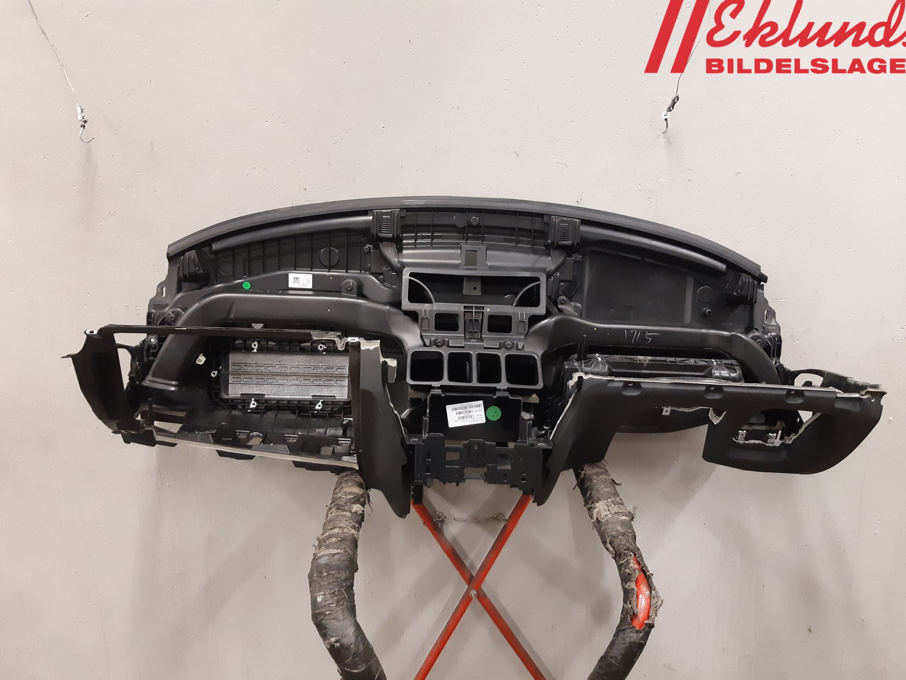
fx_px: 707
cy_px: 349
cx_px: 456
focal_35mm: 27
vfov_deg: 51.3
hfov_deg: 65.3
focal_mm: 3.93
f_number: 1.7
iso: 320
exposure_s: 1/50
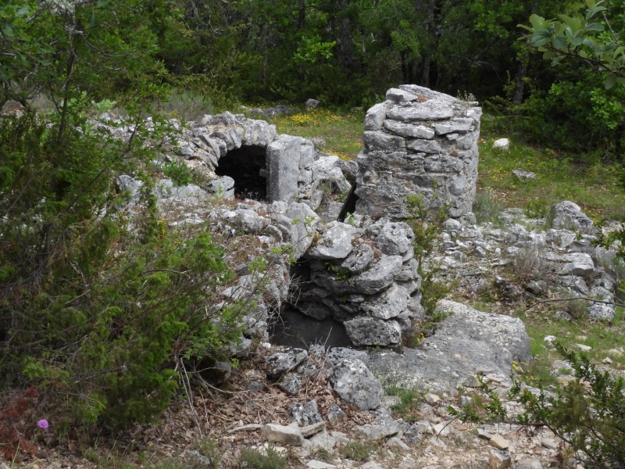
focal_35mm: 55
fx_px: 993
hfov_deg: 34.9
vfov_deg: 26.6
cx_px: 312
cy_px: 234
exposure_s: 1/640
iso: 400
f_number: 8
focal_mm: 9.8
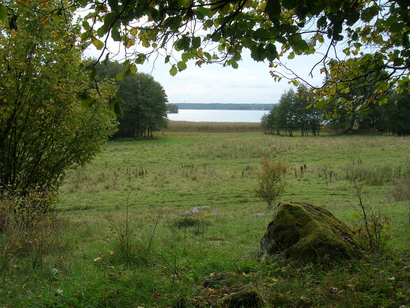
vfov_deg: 41.8
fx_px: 403
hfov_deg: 54.0
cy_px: 154
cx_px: 205
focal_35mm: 34
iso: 50
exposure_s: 1/145
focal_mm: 5.7
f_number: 4.9
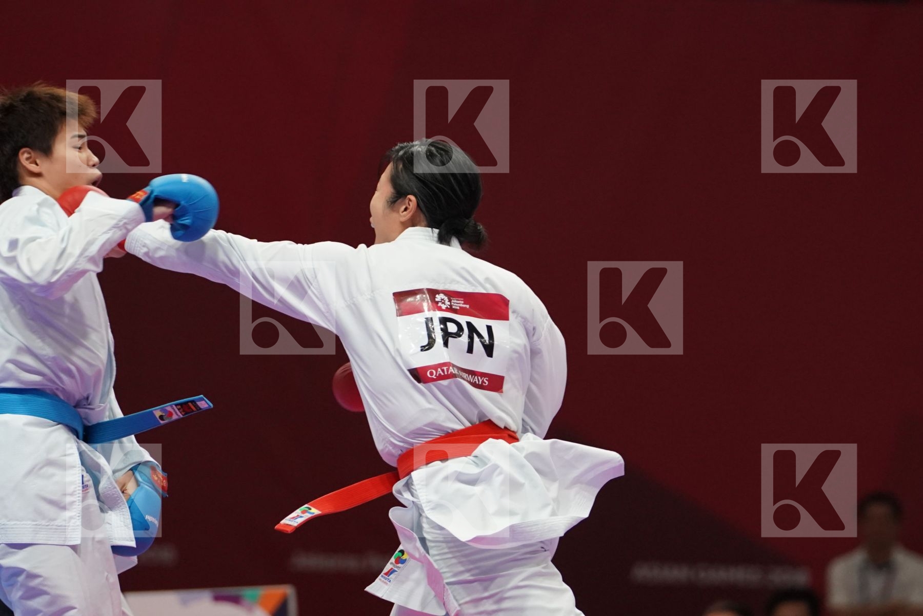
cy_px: 308
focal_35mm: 319
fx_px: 8178
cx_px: 462
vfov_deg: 4.3
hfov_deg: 6.5
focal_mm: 213
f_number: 4
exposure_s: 1/1000
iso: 3200
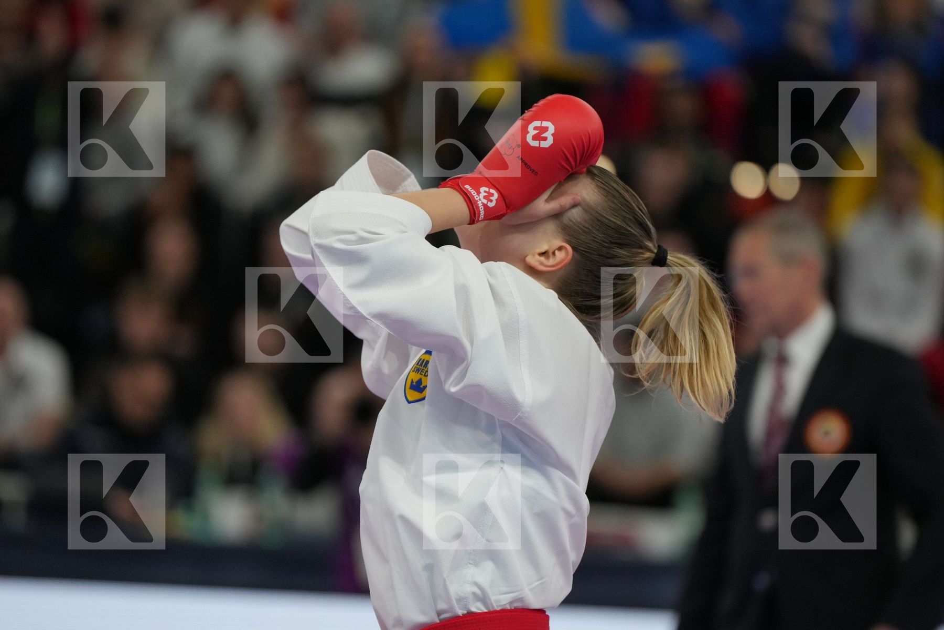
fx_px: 7866
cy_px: 315
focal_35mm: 300
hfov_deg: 6.9
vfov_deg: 4.6
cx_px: 472
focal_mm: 200
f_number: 2.8
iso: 1600
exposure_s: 1/1000
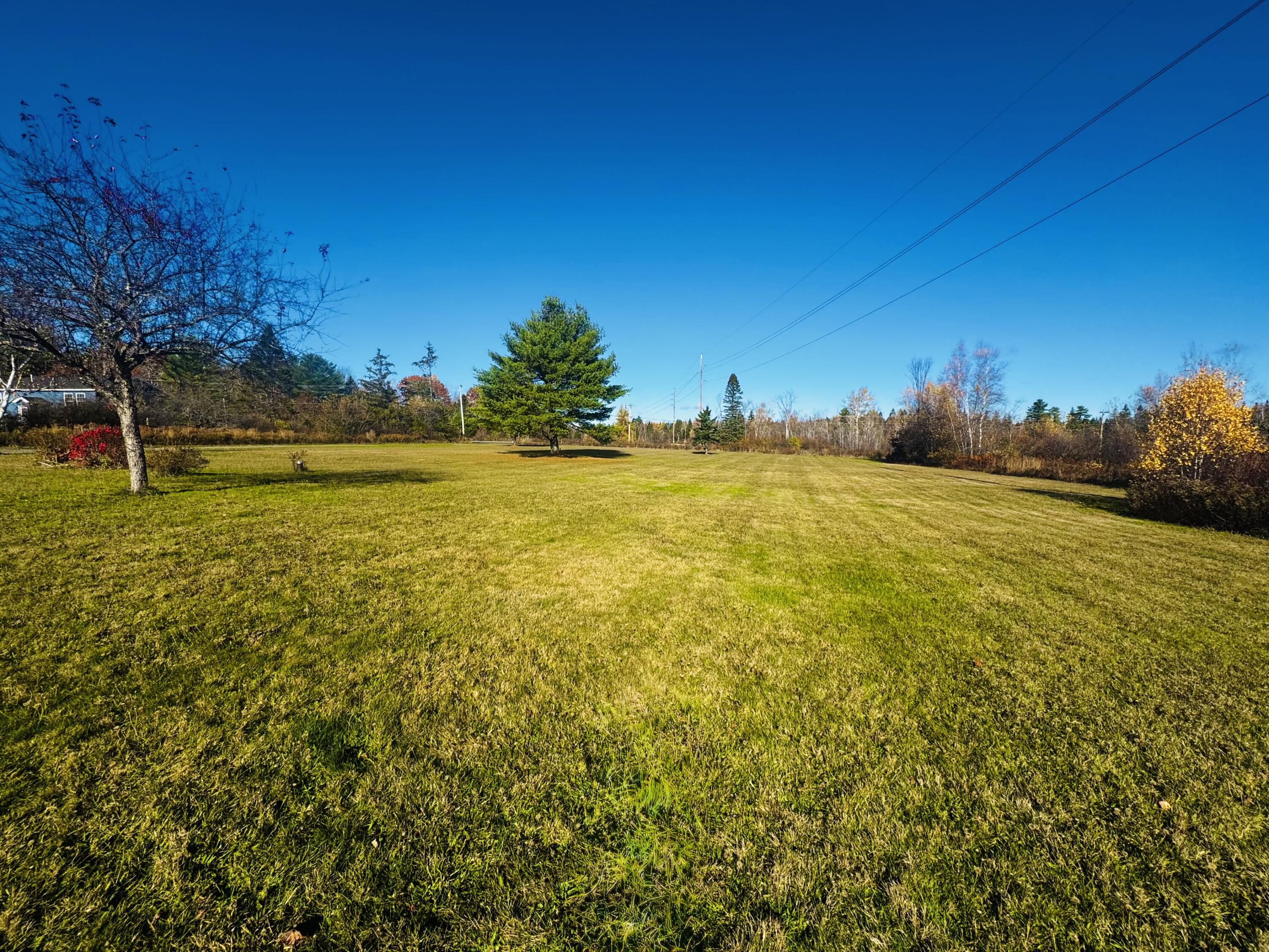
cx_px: 634
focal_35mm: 14
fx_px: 513
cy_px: 476
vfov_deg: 85.7
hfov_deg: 102.1
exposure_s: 1/2146
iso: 40
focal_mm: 2.22
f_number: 2.2
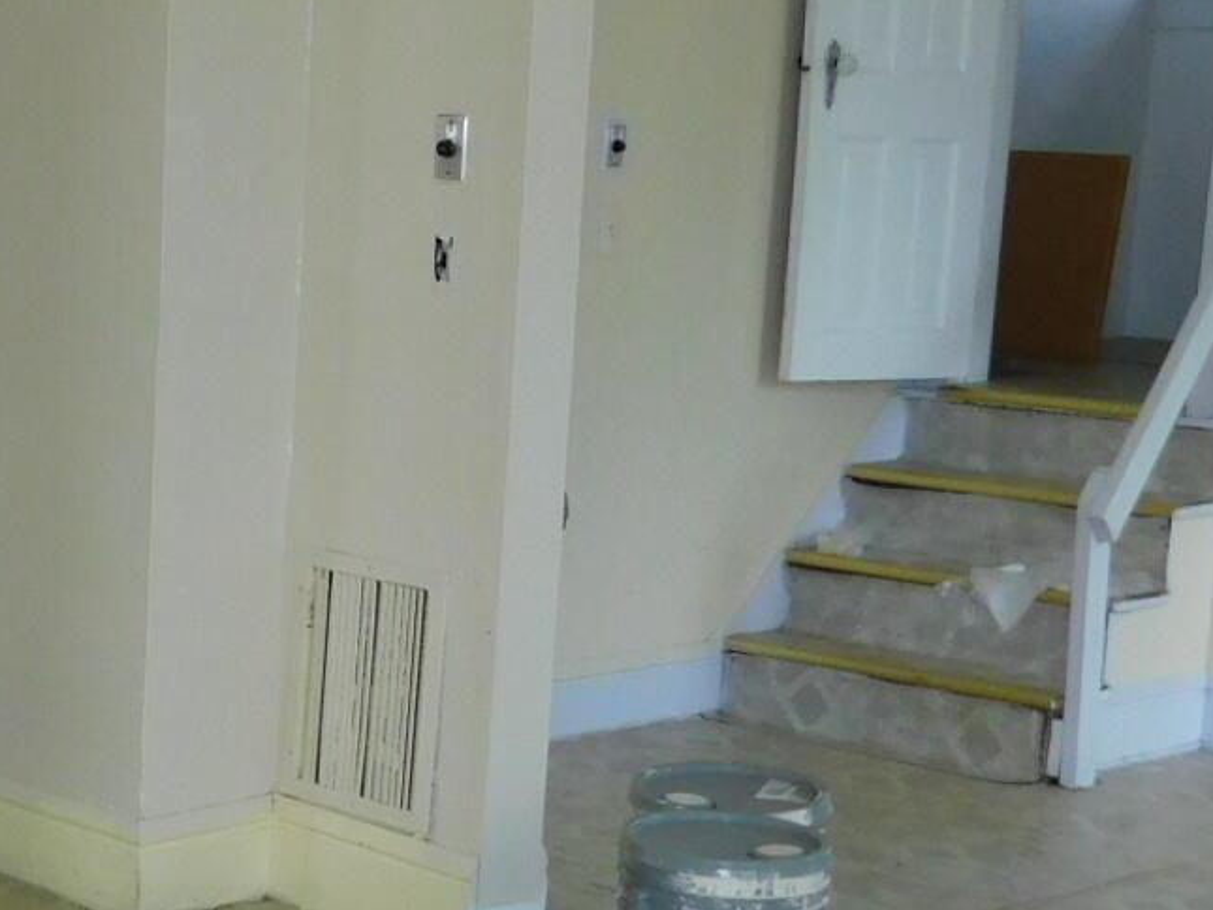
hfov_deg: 22.4
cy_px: 651
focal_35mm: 81
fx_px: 2839
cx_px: -216
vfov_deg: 18.1
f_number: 3
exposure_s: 1/200
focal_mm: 4
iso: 125
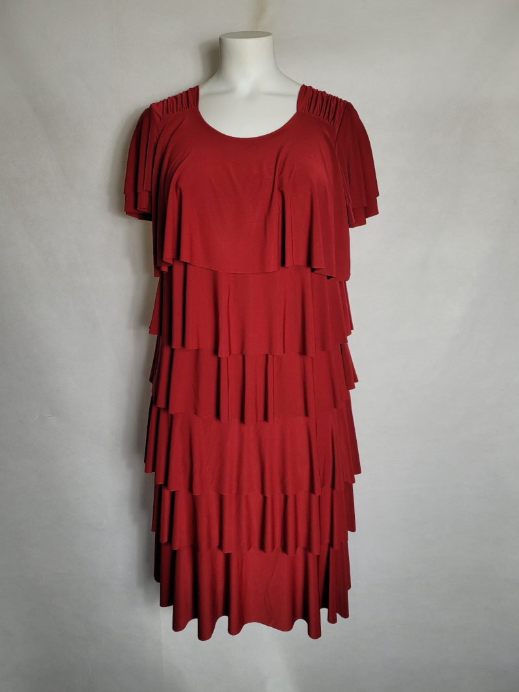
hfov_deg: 53.1
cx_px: 260
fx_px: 520
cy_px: 346
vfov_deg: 67.3
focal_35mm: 26
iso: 200
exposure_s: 1/100
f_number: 1.8
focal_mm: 5.4
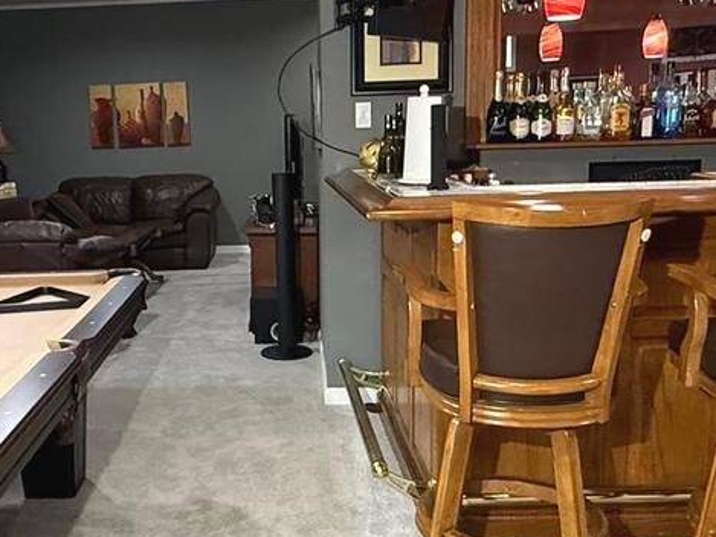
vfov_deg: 33.6
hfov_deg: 43.3
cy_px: 270
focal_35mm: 43
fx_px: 890
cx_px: 246
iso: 640
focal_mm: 2.22
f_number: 2.2
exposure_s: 1/60
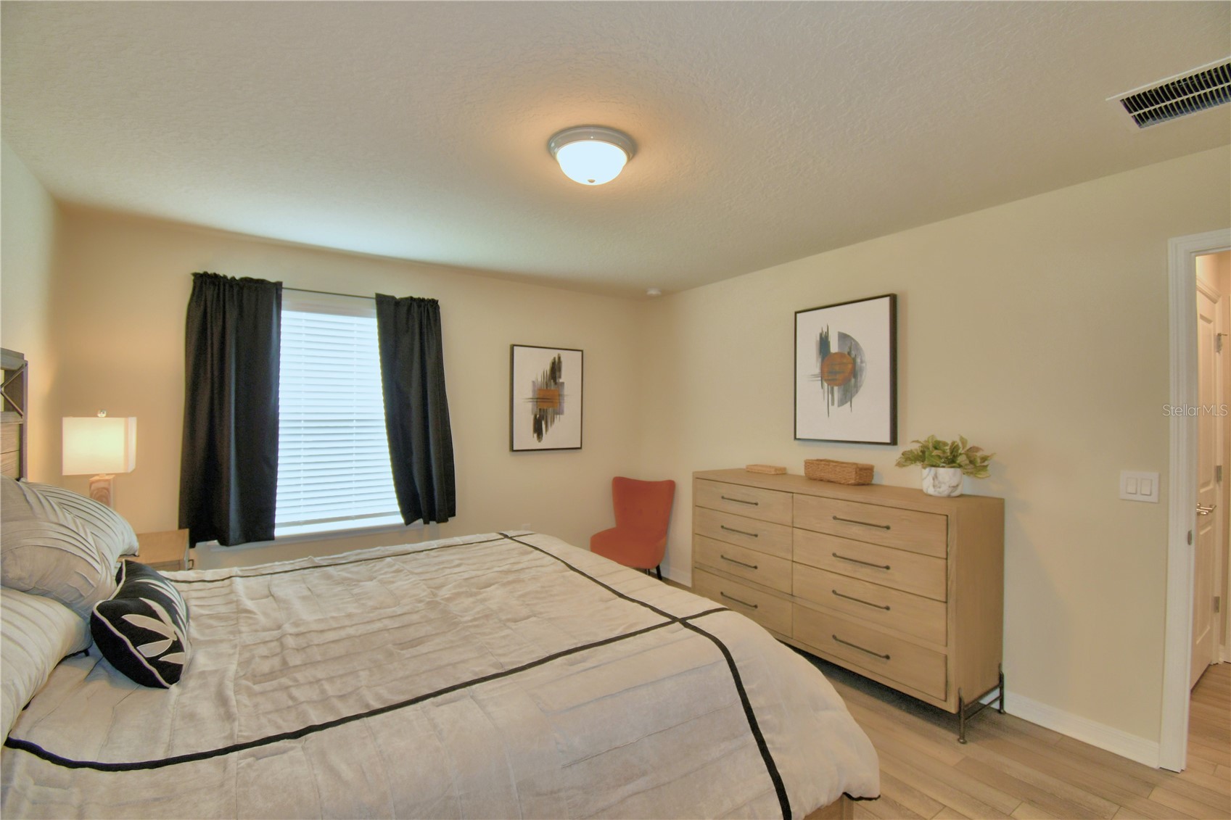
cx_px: 616
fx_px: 513
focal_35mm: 15
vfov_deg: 77.3
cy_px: 410
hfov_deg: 100.4
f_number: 4.5
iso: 200
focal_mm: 10
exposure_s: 1/40
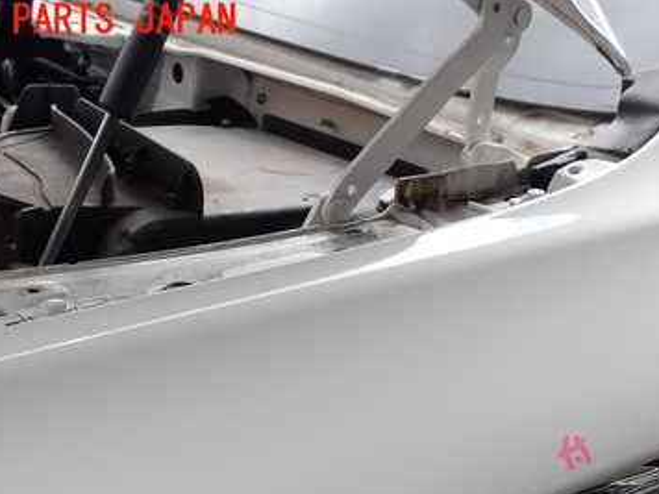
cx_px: 455
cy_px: 414
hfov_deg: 30.0
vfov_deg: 22.5
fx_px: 1218
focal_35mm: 64
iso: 100
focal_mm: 6.83
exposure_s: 1/100
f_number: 3.5
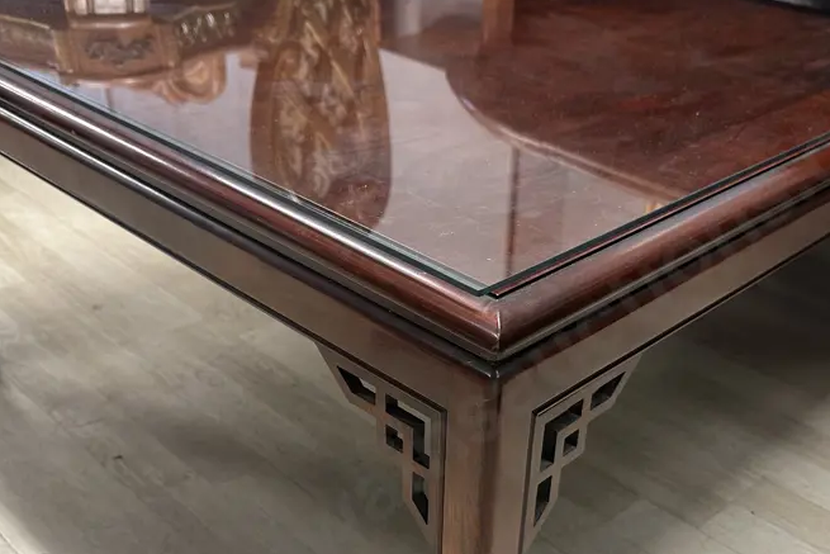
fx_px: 899
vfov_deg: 33.4
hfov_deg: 49.4
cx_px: 465
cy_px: 428
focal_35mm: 39
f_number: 1.78
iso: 250
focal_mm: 6.86
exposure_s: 1/50
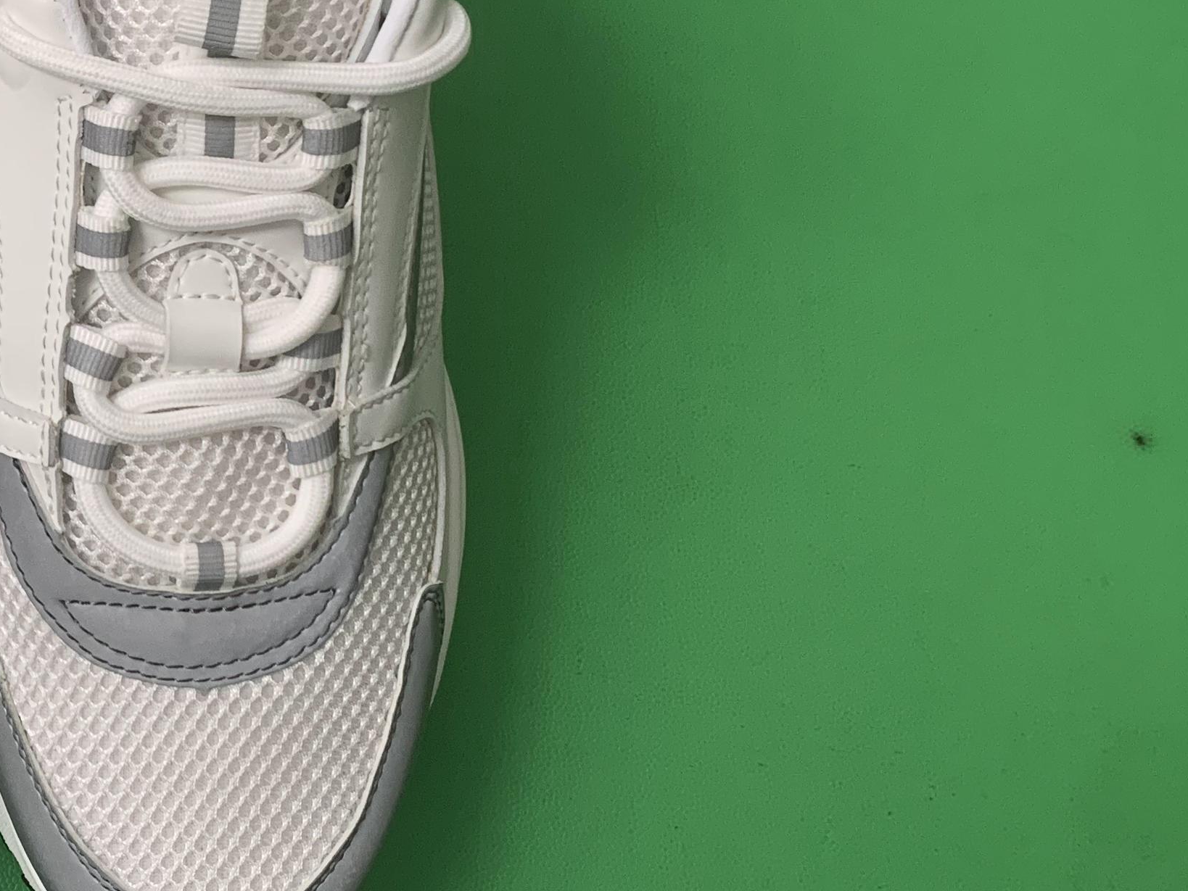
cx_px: -62
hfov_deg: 28.0
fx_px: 2197
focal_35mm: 64
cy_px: 247
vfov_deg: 22.8
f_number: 1.8
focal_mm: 4.25
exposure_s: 1/60
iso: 125
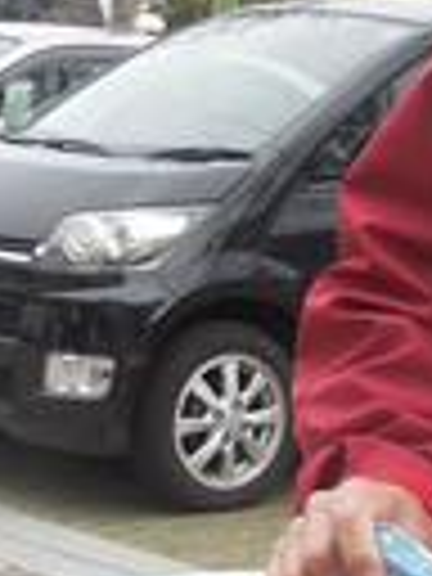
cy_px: 418
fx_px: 1997
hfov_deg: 11.6
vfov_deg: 16.3
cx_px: 740
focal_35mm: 120
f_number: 3.7
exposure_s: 1/320
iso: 125
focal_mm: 5.9
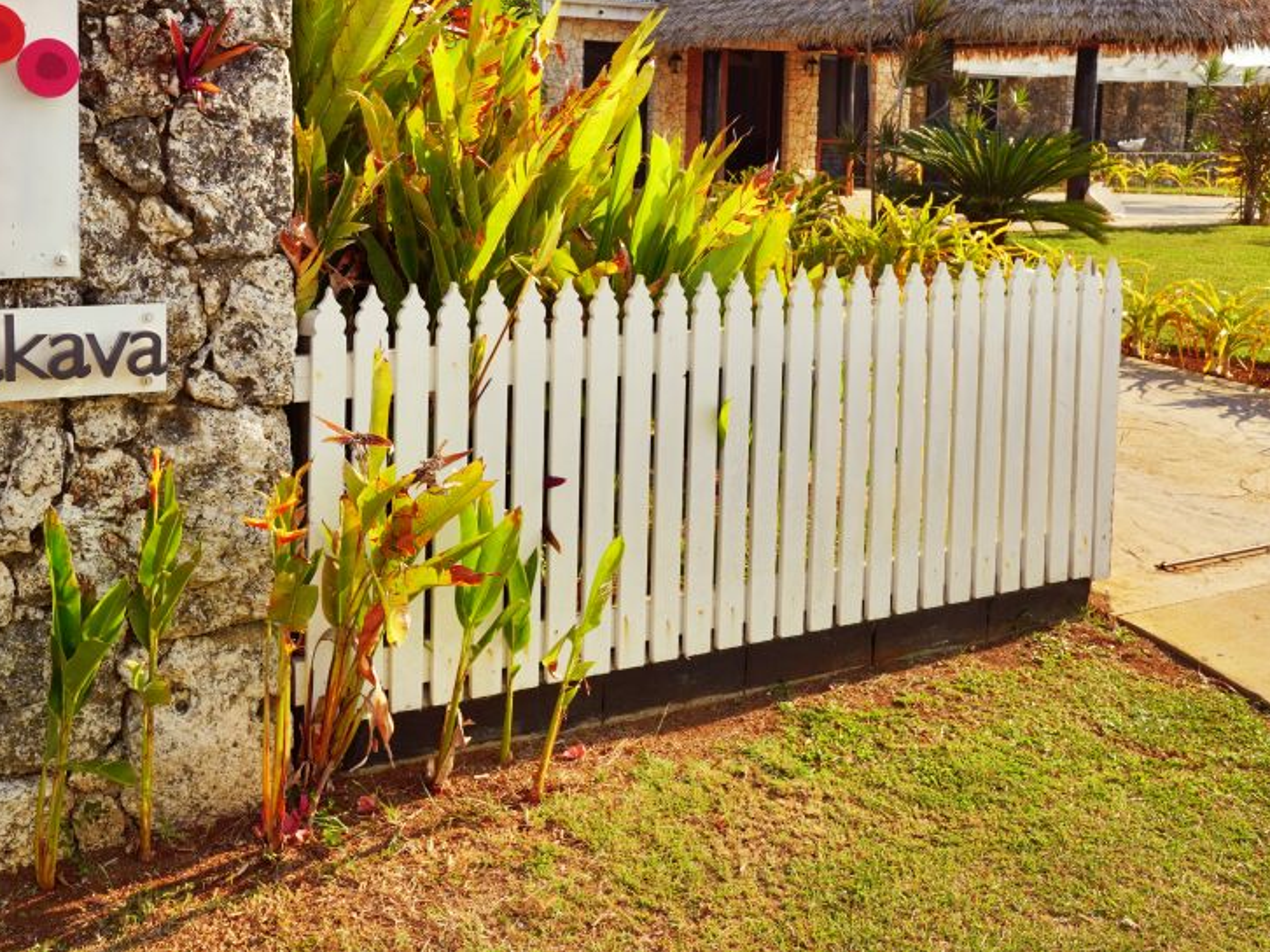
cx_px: 542
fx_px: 1330
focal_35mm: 36
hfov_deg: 50.9
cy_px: 252
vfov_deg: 38.5
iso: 100
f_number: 6.3
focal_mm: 15.2
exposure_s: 1/250
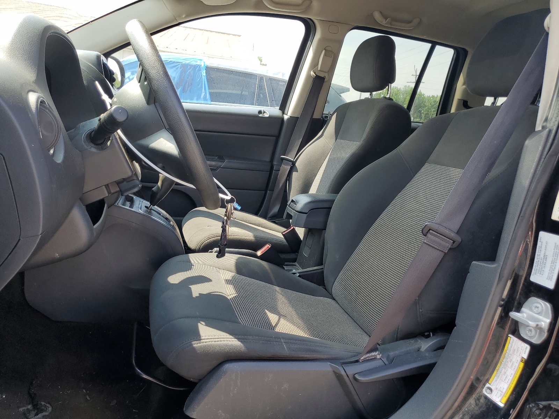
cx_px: 280
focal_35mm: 26
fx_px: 420
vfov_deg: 53.1
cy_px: 210
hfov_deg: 67.3
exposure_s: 1/500
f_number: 1.5
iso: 50
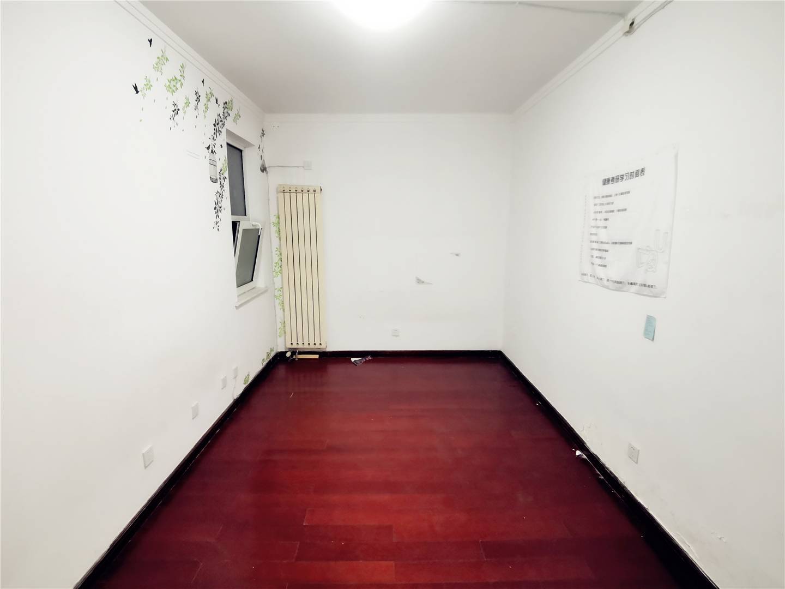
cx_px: 392
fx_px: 386
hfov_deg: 91.0
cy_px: 294
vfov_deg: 74.7
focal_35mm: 17
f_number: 2.2
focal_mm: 2.26
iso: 500
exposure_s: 1/20
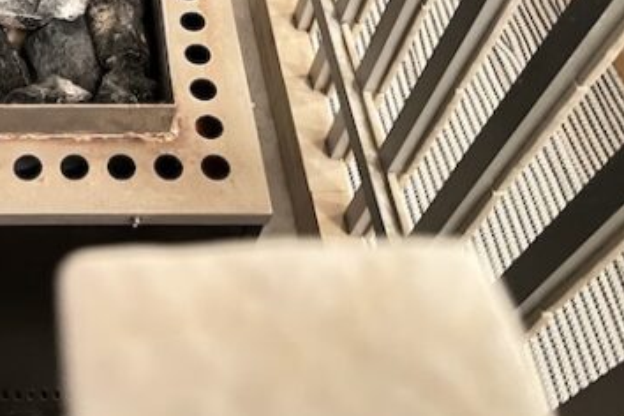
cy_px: 7
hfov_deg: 36.2
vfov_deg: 25.3
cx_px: 48
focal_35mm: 51
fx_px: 884
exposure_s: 1/17
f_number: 1.5
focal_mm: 5.7
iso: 1250
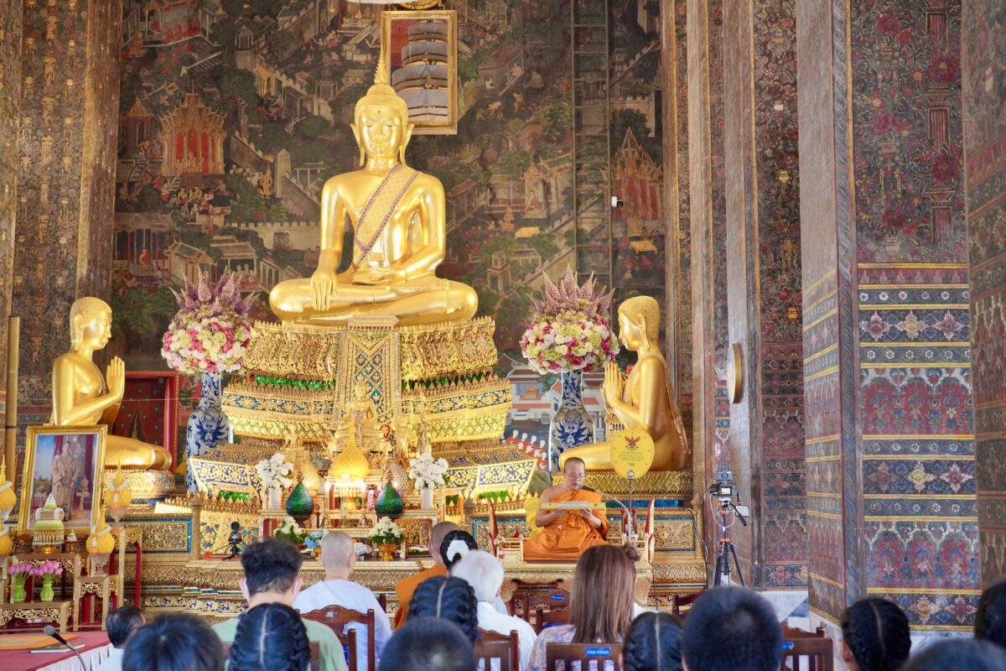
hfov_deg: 39.6
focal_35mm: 50
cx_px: 503
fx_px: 1397
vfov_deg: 27.0
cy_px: 336
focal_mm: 50
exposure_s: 1/50
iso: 1600
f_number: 5
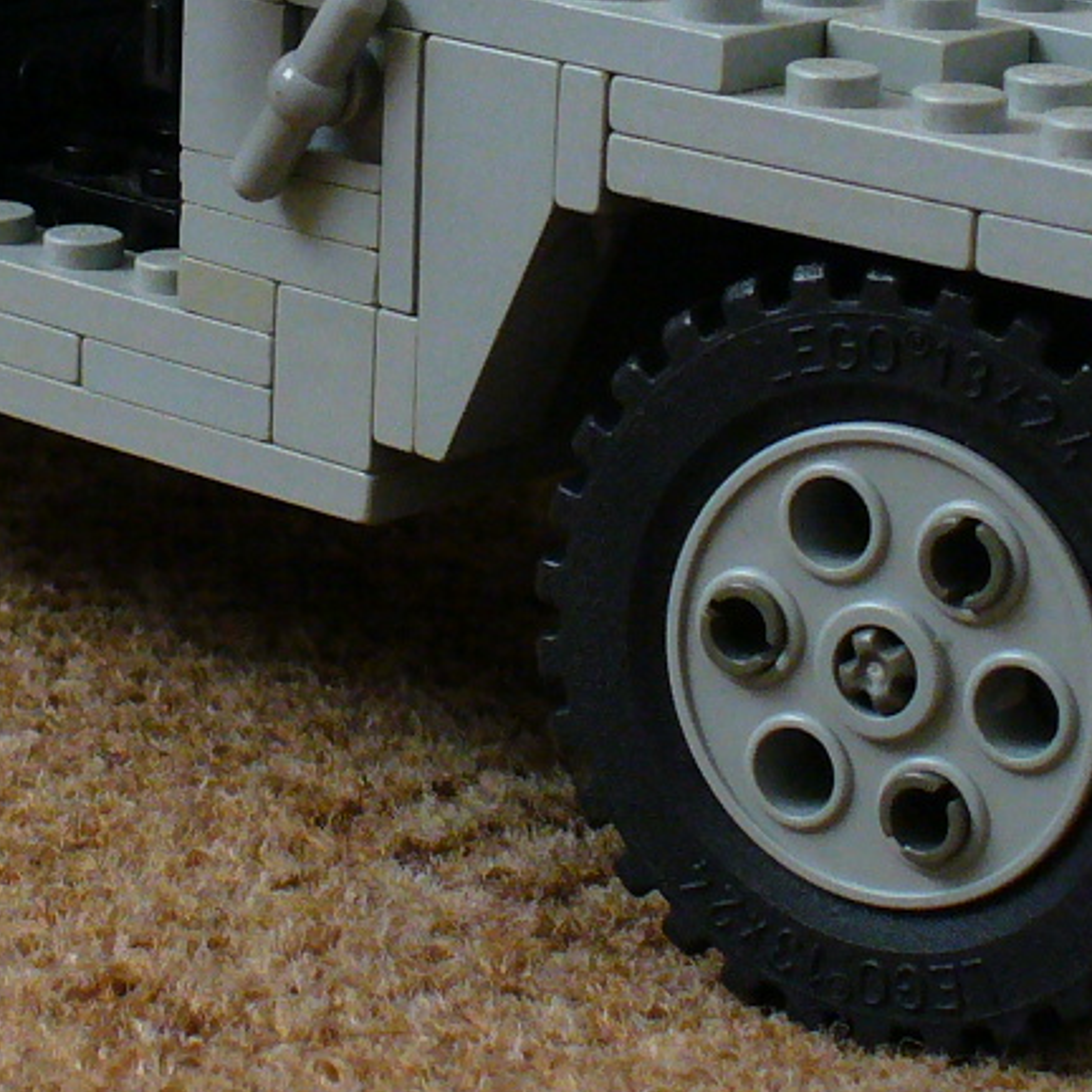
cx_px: 273
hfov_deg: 14.4
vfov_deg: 14.3
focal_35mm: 121
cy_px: 119
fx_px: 4319
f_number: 2.8
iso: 200
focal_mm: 6.1
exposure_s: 1/50
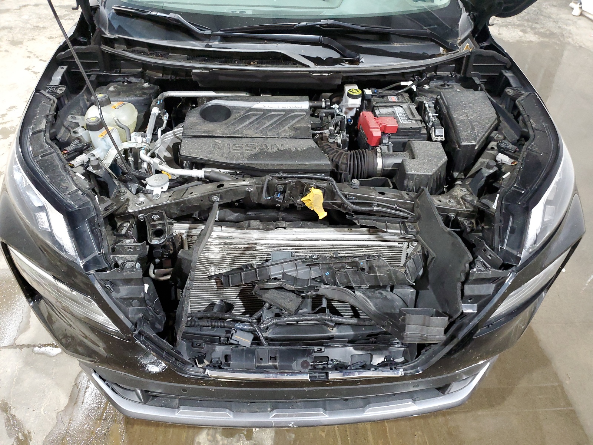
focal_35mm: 26
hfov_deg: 67.3
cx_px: 296
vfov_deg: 53.1
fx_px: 445
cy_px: 222
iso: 282
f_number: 1.5
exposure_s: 1/30
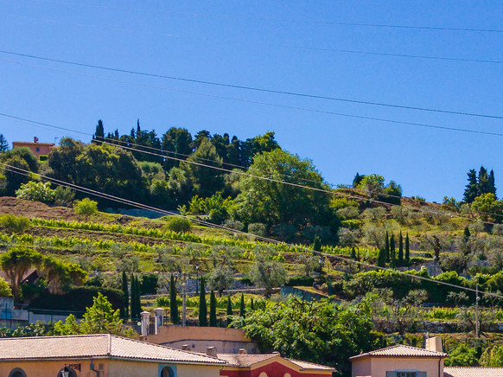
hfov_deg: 29.0
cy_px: 377
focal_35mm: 66
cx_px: 373
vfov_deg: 21.5
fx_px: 959
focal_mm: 4.5
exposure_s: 1/500
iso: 100
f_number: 2.8
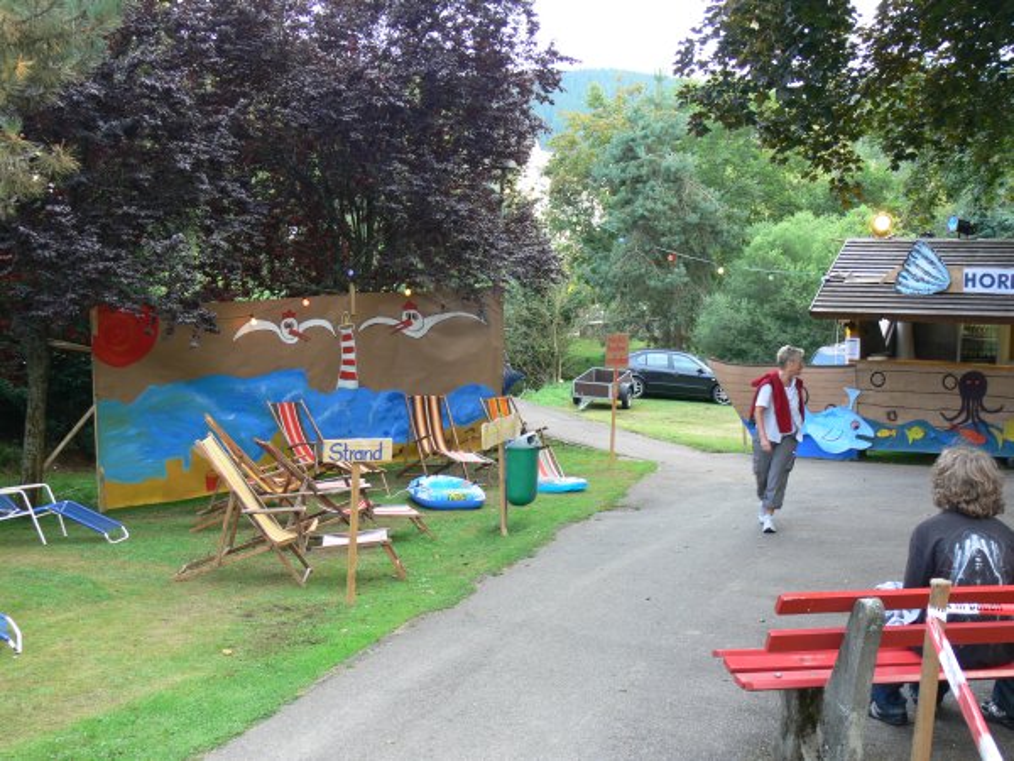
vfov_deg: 34.3
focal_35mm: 42
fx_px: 1230
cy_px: 380
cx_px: 507
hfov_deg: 44.8
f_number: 2.8
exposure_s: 1/30
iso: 80
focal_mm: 8.9
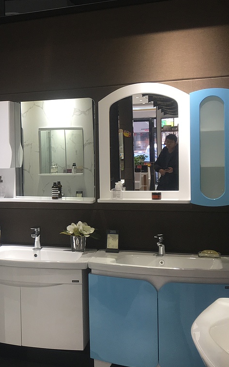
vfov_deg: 38.9
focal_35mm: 52
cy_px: 184
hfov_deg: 23.1
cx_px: -35
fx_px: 519
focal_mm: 4.15
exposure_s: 1/50
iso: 32
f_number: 2.2
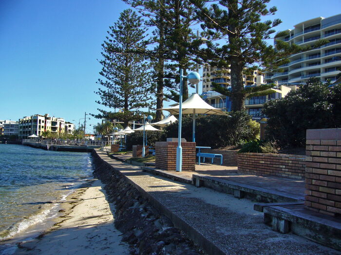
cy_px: 128
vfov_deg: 40.7
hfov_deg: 52.6
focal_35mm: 35
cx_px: 170
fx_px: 345
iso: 80
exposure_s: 1/250
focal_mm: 5.8
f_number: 5.6
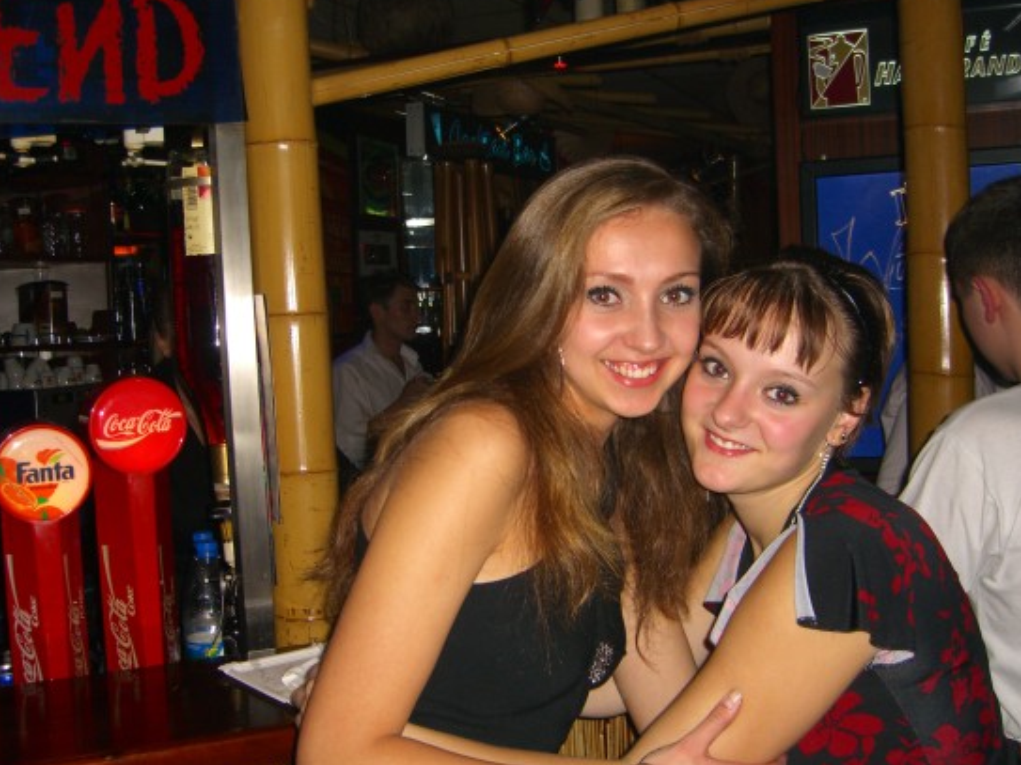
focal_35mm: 42
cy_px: 395
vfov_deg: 34.3
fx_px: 1239
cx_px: 517
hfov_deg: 44.8
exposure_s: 1/60
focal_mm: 7.9
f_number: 2.8
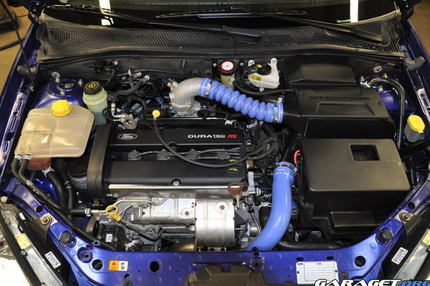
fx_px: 334
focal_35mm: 28
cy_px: 142
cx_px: 211
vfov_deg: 46.3
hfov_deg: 65.5
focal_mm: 18
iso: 800
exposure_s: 1/60
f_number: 3.5
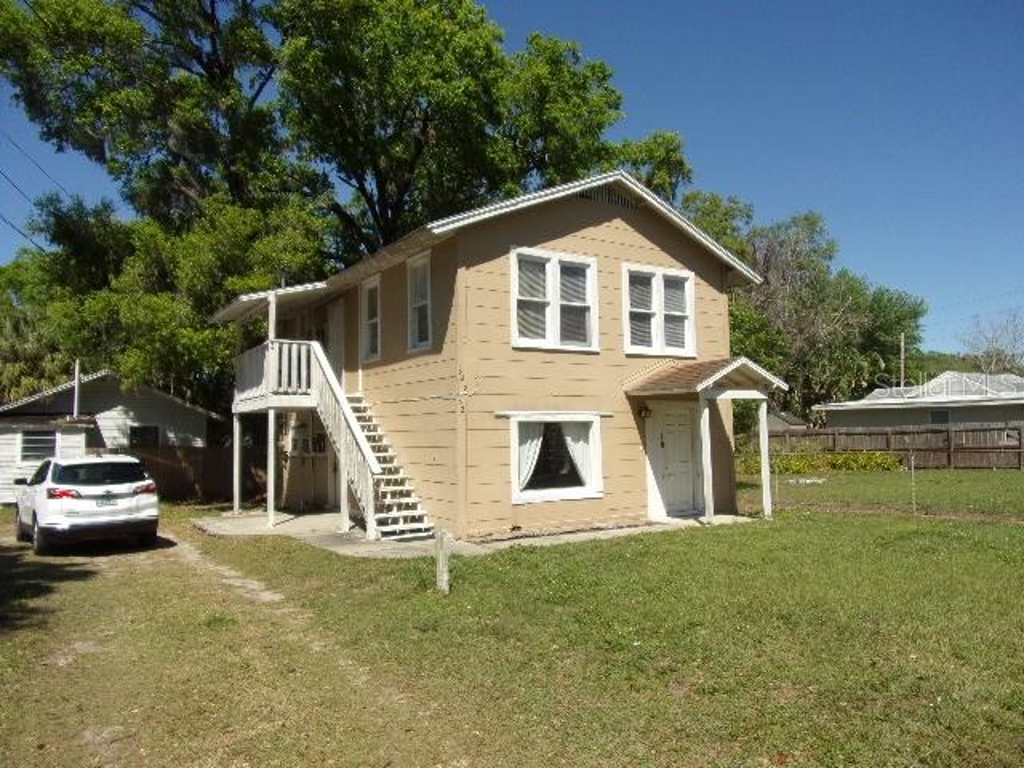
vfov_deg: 56.8
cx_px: 512
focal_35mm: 24
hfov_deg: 71.6
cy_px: 384
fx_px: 710
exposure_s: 1/1300
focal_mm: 4.3
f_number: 3.3
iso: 80
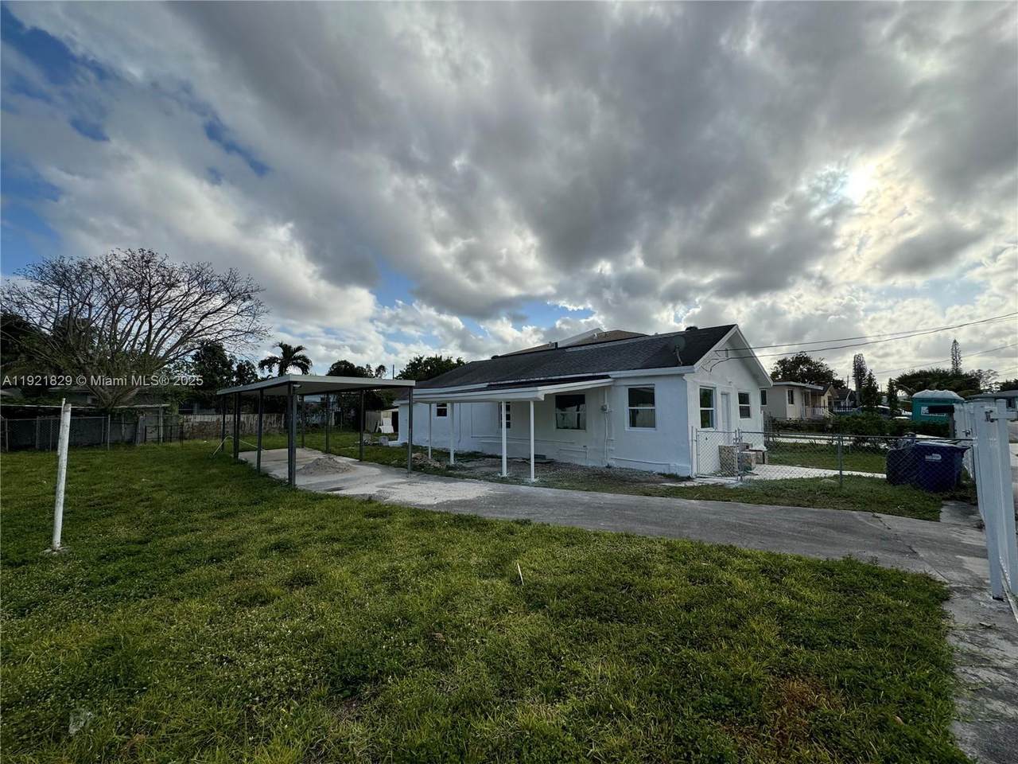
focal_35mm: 14
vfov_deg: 85.7
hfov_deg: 102.1
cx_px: 509
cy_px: 382
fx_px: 412
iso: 50
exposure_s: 1/2584
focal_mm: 2.22
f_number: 2.2
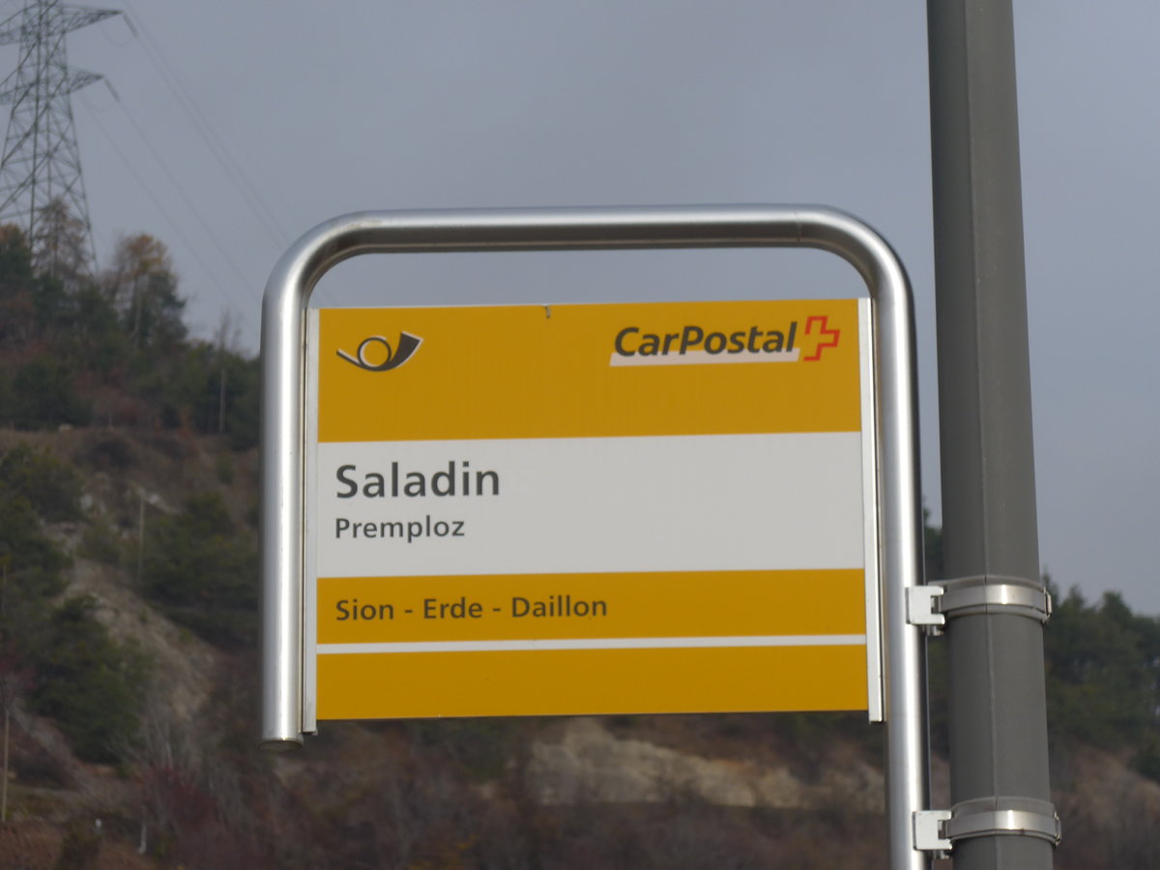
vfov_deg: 8.4
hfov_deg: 11.2
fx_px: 5898
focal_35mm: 176
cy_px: 435
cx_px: 580
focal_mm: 34.2
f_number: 5.6
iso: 80
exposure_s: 1/500
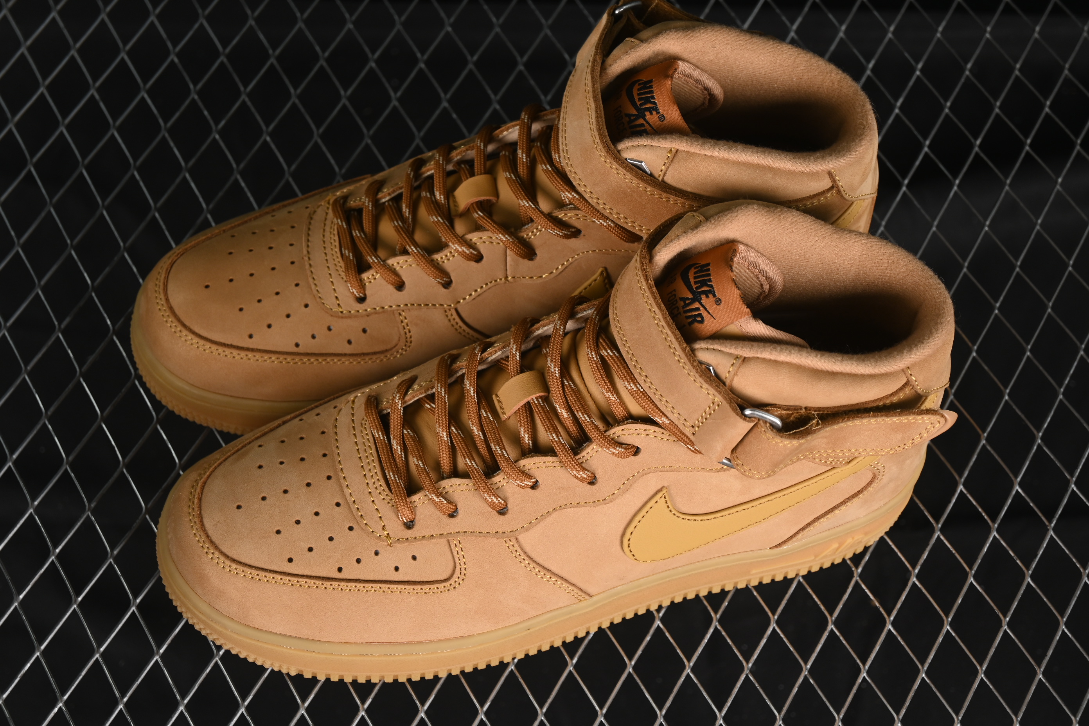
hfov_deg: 27.0
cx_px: 544
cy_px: 363
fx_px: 2269
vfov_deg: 18.2
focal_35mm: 75
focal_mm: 50
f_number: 6.3
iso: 160
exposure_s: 1/60
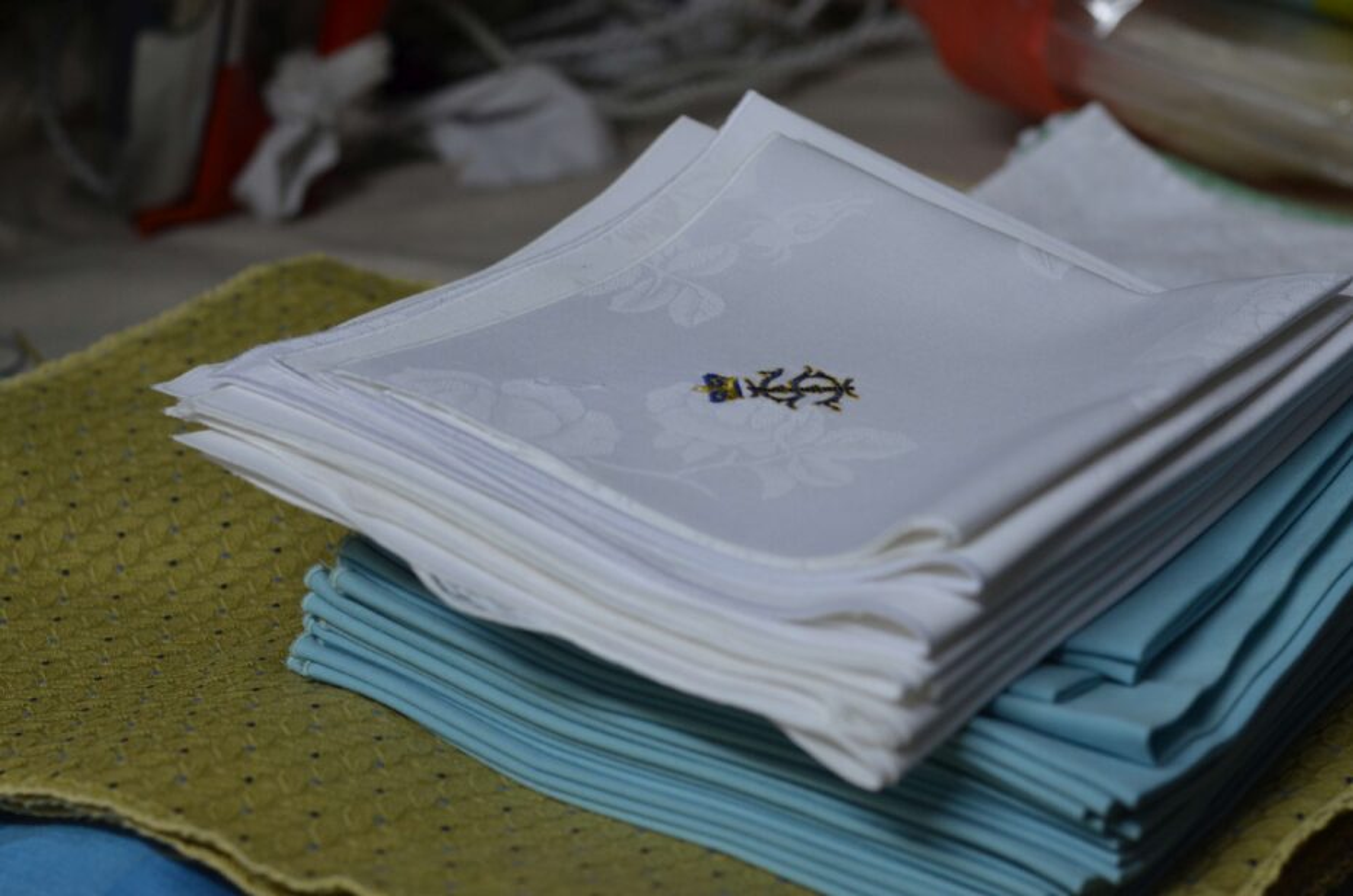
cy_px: 448
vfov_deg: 18.1
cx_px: 676
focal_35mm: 75
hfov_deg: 27.0
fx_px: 2813
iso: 720
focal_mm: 50
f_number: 4
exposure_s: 1/60
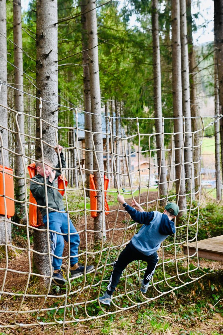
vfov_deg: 53.1
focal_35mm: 36
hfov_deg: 36.9
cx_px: 112
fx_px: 335
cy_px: 168
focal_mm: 24
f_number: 2.8
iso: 400
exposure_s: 1/160
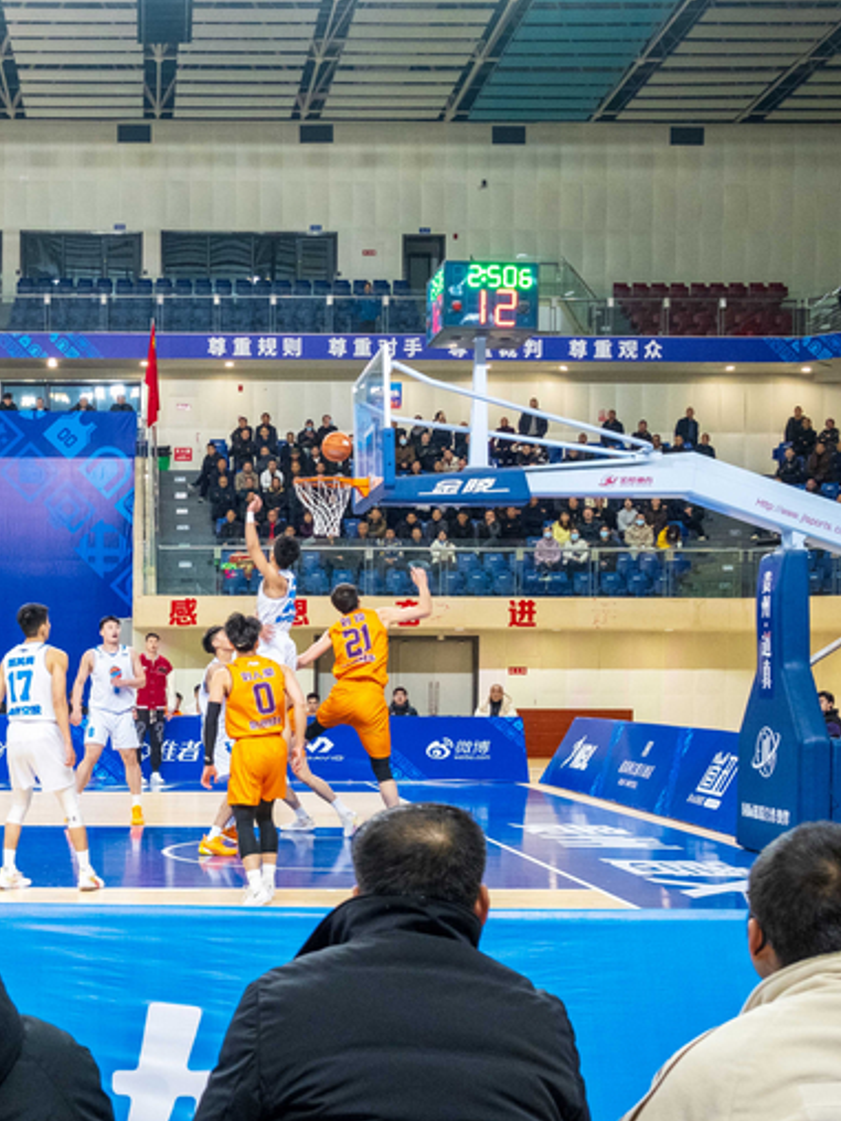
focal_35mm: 53
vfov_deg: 36.2
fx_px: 1717
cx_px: 13
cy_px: 546
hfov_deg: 26.2
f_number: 5.6
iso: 2000
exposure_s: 1/250
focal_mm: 23
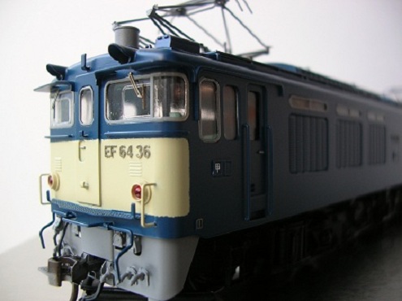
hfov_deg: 52.7
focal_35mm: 35
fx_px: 406
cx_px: 201
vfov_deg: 40.6
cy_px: 150
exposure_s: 1/33.1
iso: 50
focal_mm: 5.8
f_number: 2.8
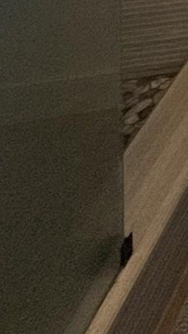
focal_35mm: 82
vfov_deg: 16.1
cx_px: 665
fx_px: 726
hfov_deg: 9.2
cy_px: -418
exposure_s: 1/120
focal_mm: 2.22
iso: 250
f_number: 2.2
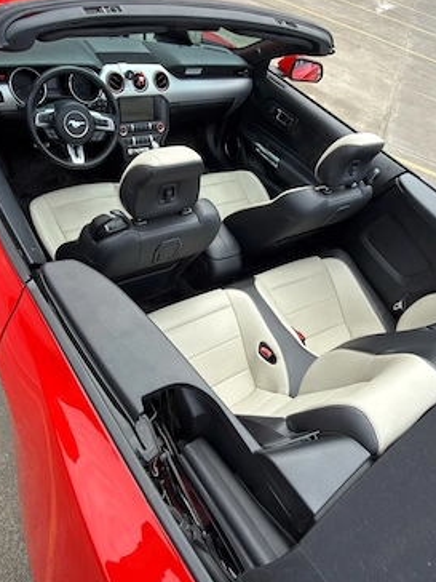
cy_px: 301
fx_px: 369
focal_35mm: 22
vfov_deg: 76.4
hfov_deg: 61.0
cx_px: 206
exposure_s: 1/269
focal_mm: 2.22
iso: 16
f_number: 2.2
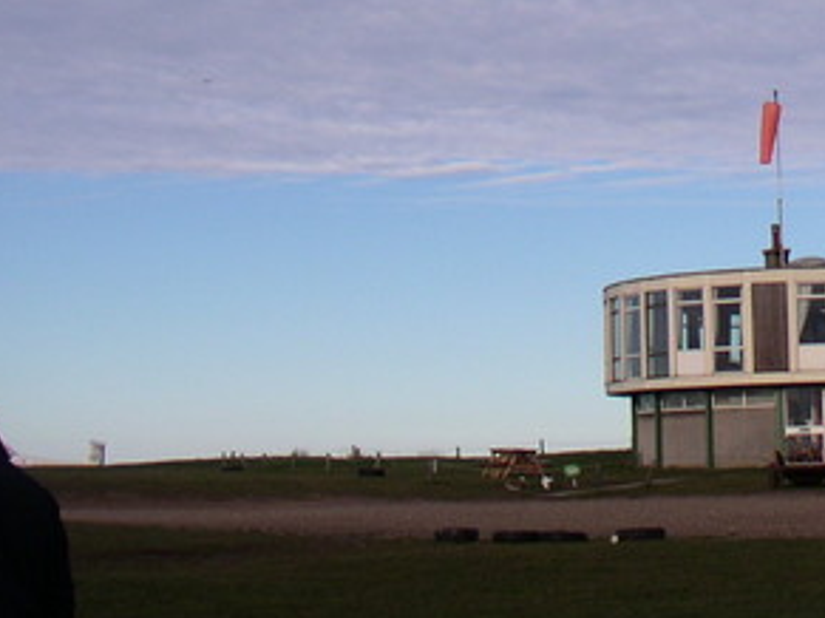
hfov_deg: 21.8
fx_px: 2073
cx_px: 790
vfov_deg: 16.7
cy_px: 43
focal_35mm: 87
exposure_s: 1/750
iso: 50
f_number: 2.8
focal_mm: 6
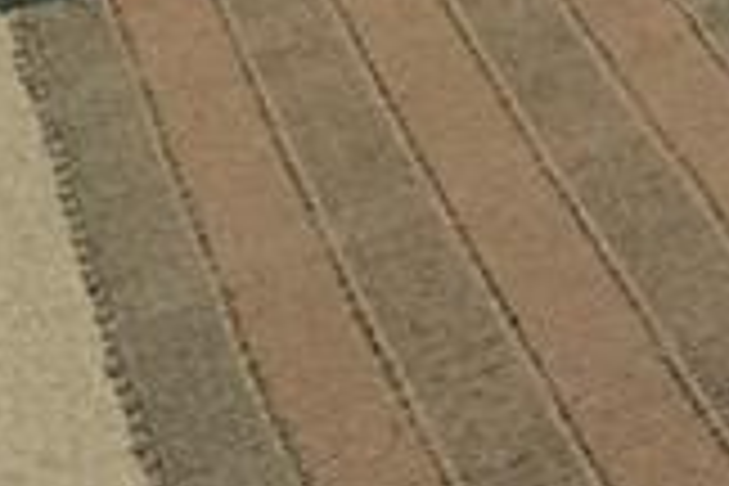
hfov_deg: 17.2
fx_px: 2329
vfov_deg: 9.1
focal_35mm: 115
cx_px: 806
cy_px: -1062
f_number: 2.2
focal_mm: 2.22
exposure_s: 1/120
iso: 320
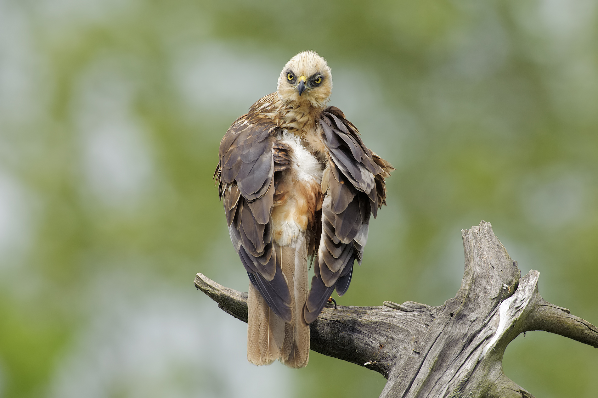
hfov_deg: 2.9
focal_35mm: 700
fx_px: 11622
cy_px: 199
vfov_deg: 2.0
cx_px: 299
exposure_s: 1/800
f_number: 8
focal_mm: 700
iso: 1250
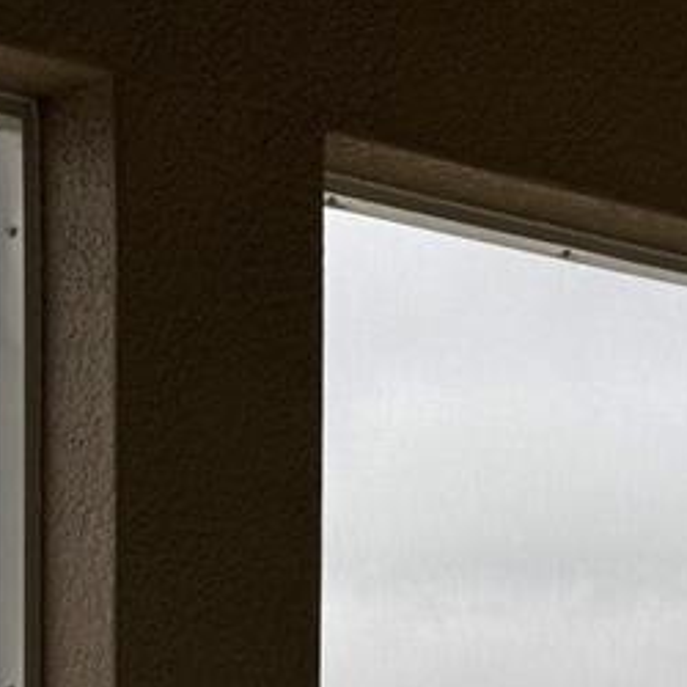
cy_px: 1151
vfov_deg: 15.2
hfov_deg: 15.5
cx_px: -390
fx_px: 2290
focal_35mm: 102
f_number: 1.78
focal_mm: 6.76
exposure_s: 1/428
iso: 80
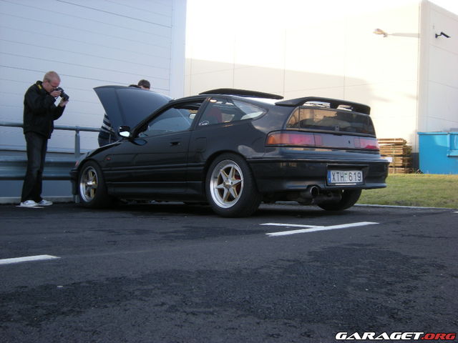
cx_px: 229
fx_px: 595
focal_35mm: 45
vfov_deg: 32.2
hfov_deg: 42.1
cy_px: 172
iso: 64
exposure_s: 1/75.1
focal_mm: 7.5
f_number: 3.5
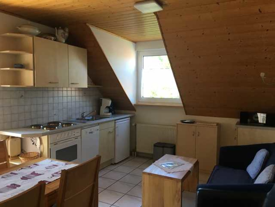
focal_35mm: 29
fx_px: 230
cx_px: 138
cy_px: 104
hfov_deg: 61.7
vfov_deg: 48.2
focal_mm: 4.15
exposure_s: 1/33
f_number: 2.2
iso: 32
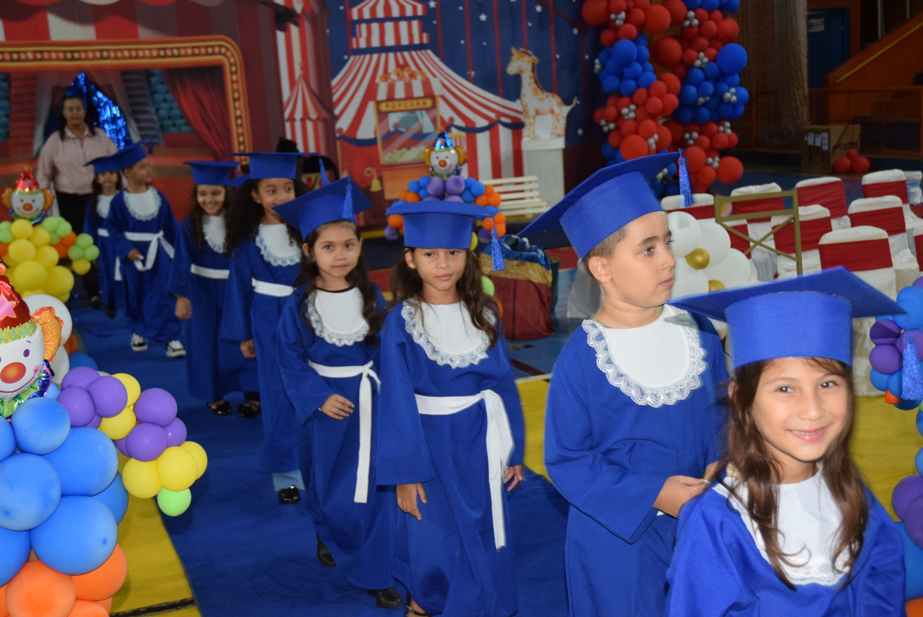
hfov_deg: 42.3
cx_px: 462
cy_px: 308
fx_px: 1193
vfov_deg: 29.0
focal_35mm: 46
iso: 1100
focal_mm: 31
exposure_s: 1/60
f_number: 4
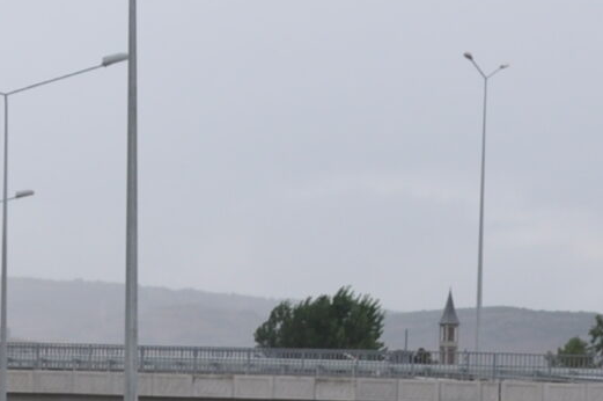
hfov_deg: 9.3
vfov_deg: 6.2
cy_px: 432
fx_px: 3697
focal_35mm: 221
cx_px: 218
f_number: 8
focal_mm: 30
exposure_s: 1/250
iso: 200
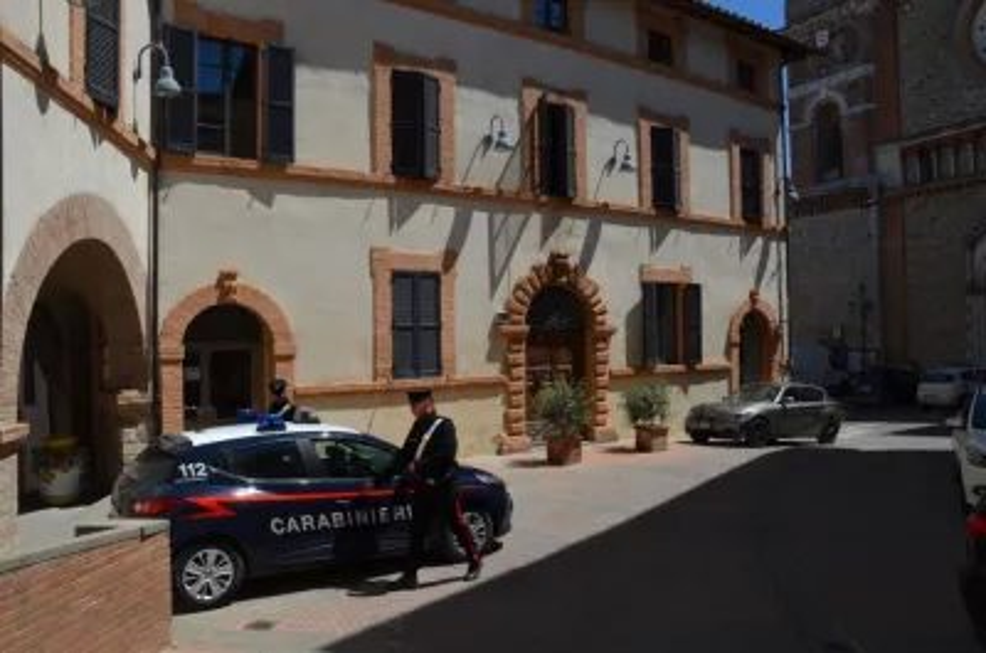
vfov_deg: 47.7
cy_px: 326
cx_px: 493
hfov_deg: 67.5
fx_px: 738
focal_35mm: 27
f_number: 9
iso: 100
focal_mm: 18
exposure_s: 1/320
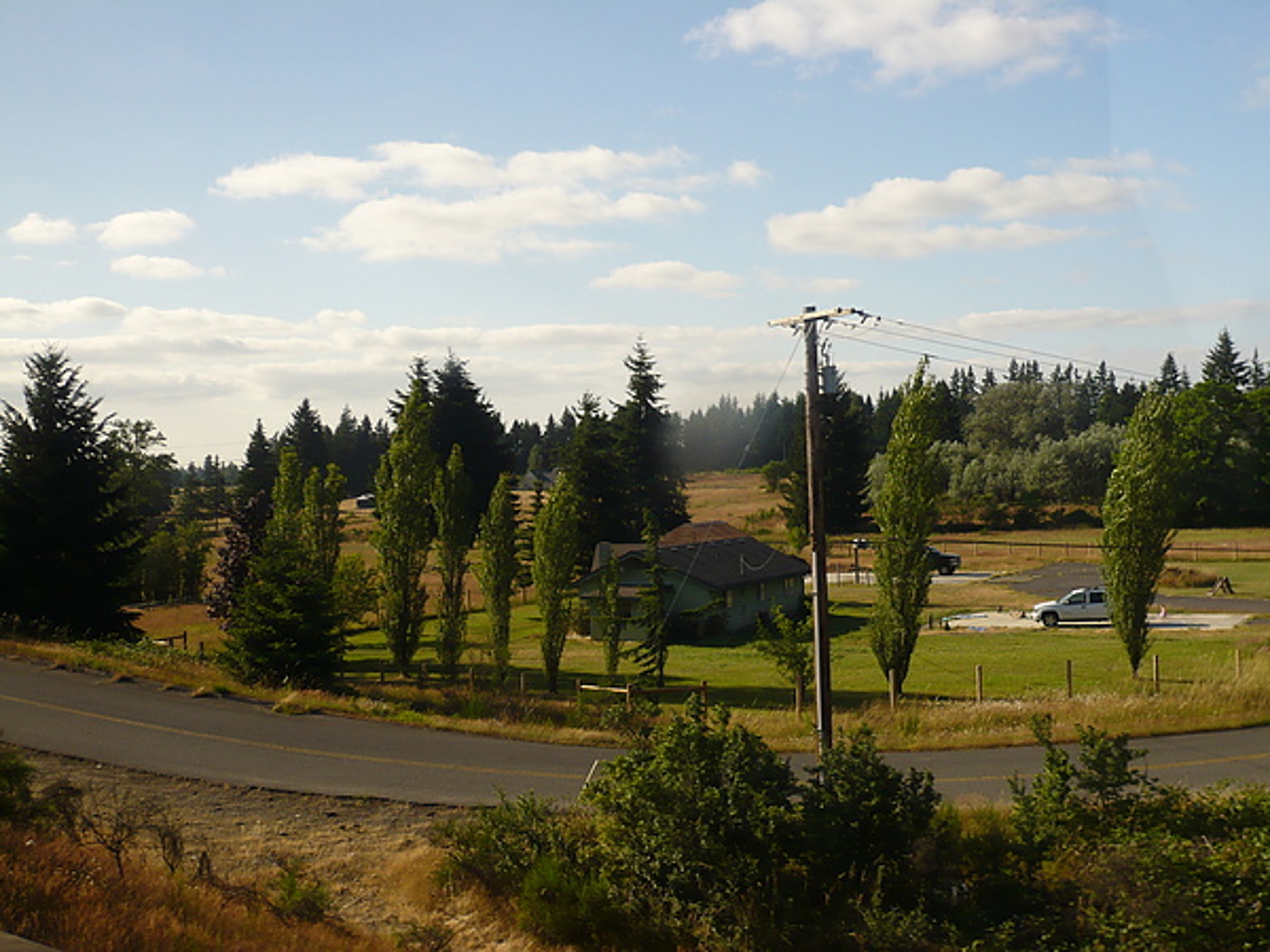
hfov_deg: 42.1
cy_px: 476
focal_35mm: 45
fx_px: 1651
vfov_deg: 32.2
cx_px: 635
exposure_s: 1/250
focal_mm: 7.4
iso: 100
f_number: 3.5
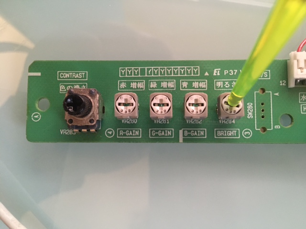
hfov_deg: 61.7
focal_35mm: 29
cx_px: 153
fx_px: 256
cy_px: 114
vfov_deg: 48.2
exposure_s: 1/15
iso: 400
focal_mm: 4.15
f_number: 2.2
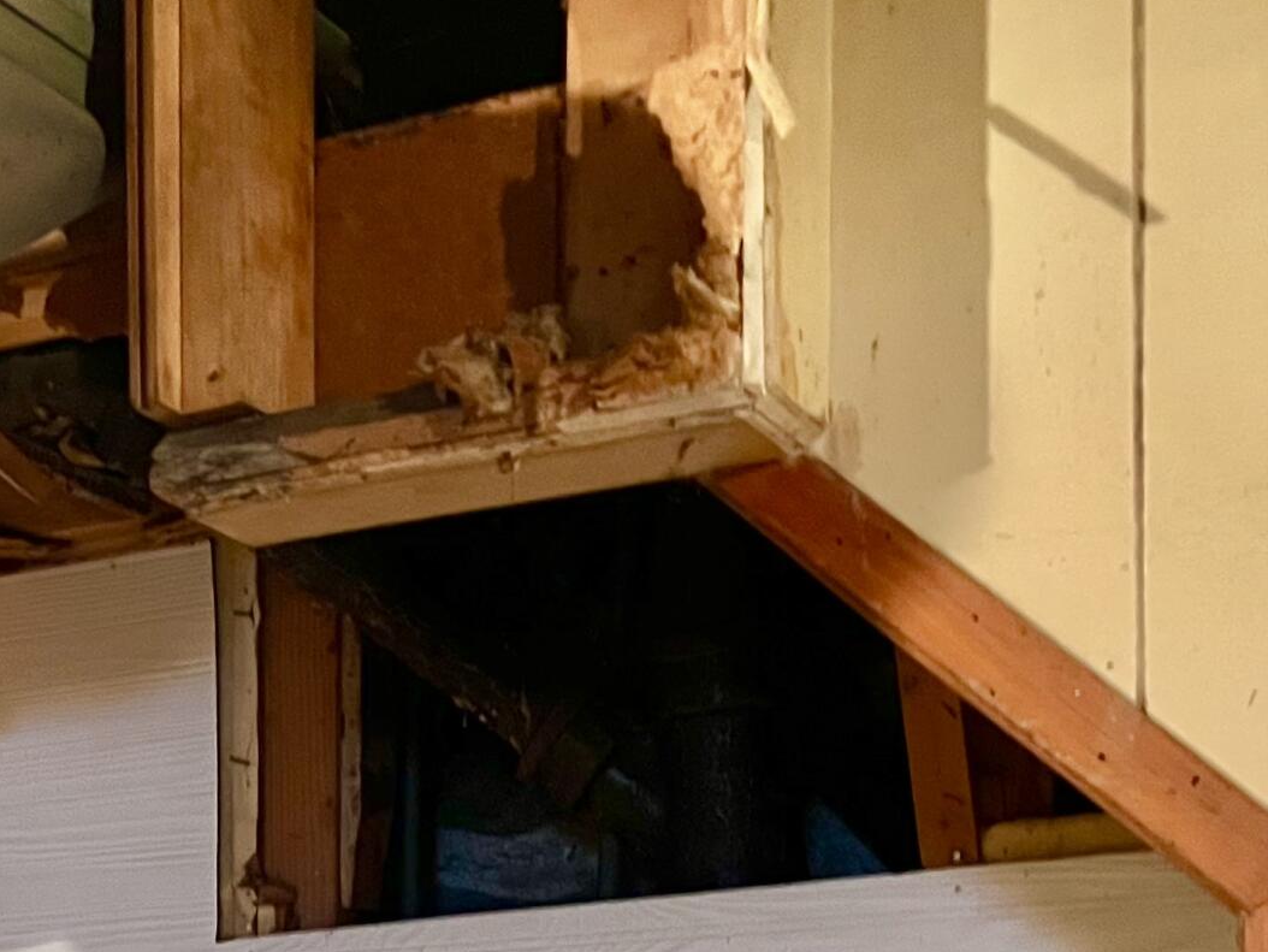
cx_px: 185
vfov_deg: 18.2
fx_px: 2711
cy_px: 1326
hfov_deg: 25.7
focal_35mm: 74
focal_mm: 5.7
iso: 500
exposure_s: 1/40
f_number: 1.5
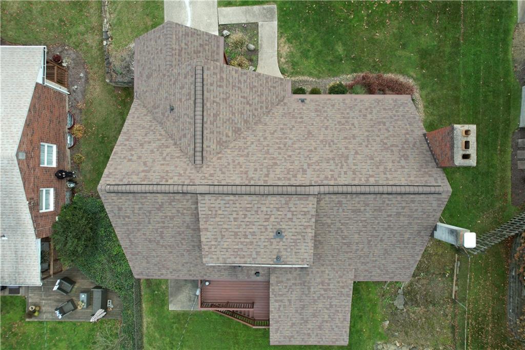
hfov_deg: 78.6
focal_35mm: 22
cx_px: 262
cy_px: 175
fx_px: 321
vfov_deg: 57.2
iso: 100
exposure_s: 1/400
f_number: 2.8
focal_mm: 8.38
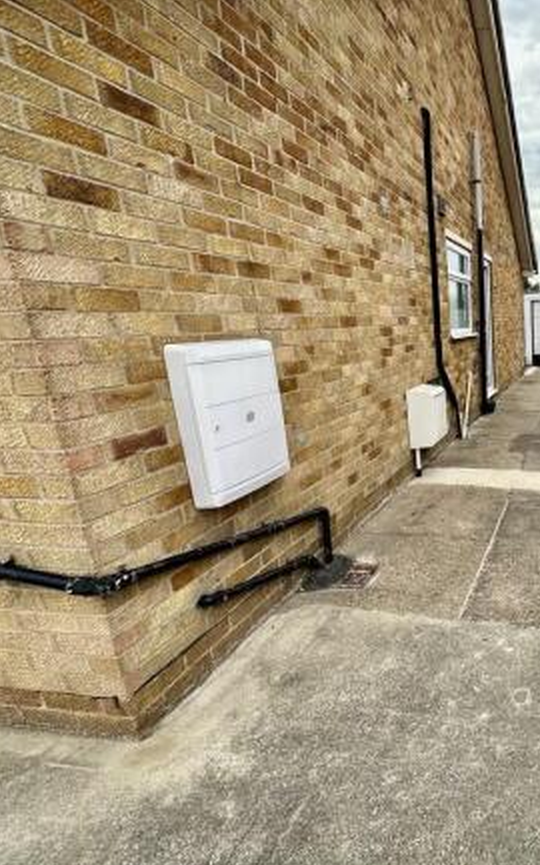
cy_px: 436
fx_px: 471
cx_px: 531
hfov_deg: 49.5
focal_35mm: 20
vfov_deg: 85.1
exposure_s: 1/413
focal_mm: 2.22
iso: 40
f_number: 2.2
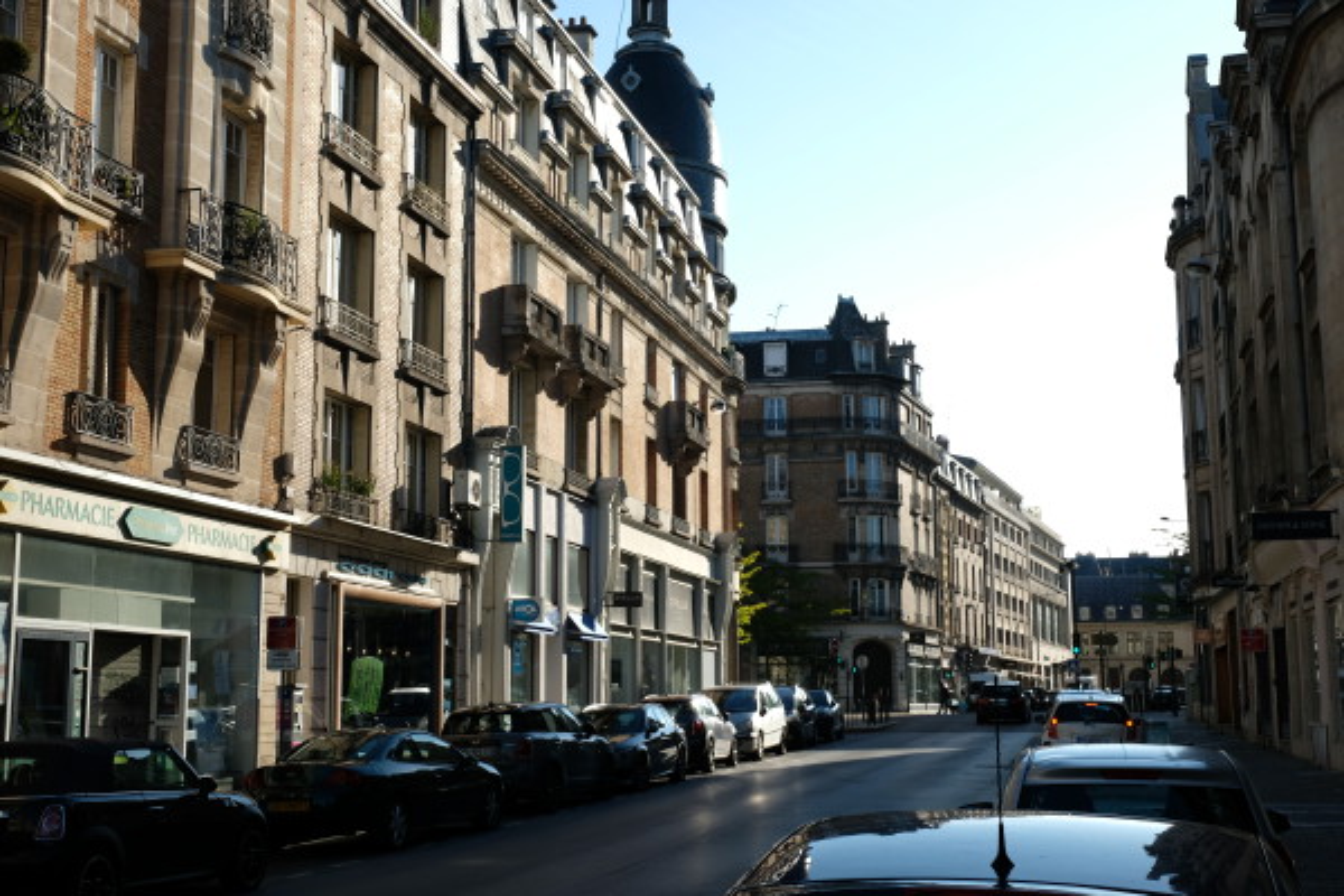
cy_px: 448
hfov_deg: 43.6
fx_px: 1680
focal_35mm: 45
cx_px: 672
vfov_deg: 29.9
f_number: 8
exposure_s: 1/125
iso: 100
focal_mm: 30.2
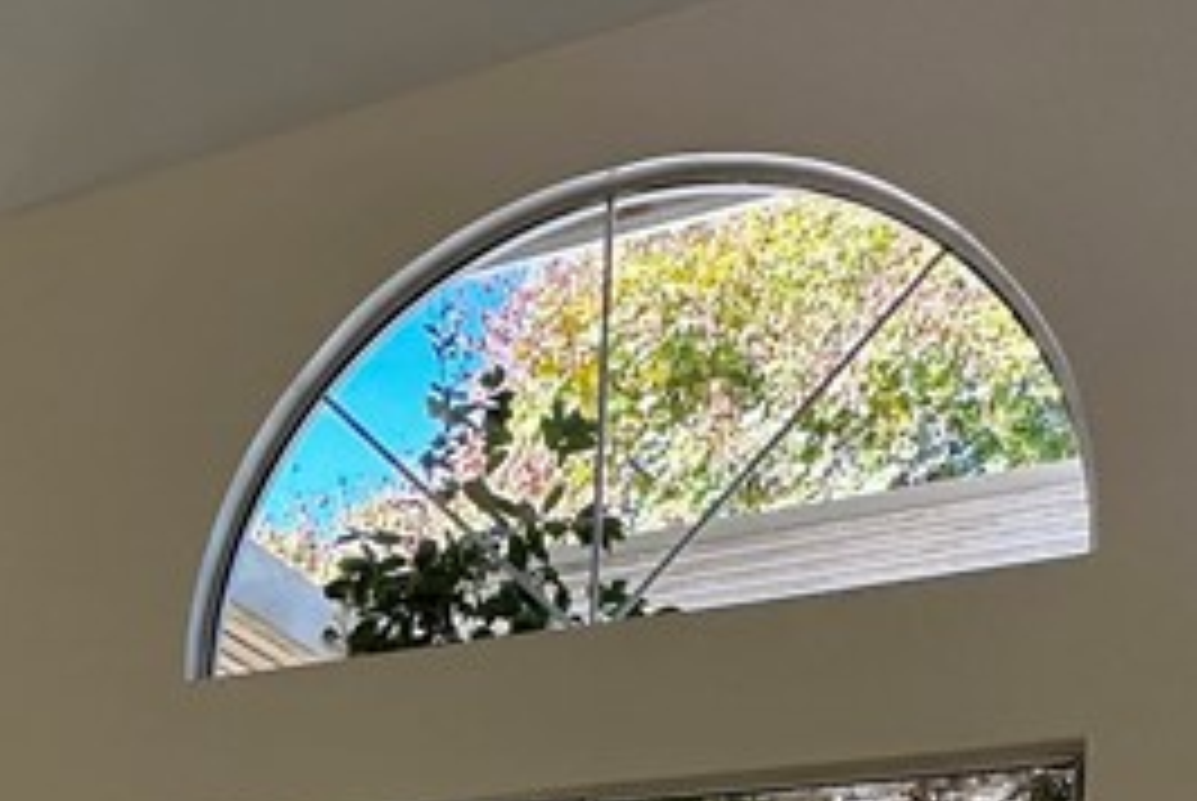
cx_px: -86
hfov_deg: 31.9
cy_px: 1287
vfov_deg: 20.0
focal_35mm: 56
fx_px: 1864
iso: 40
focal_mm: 2.22
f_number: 2.2
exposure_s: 1/120
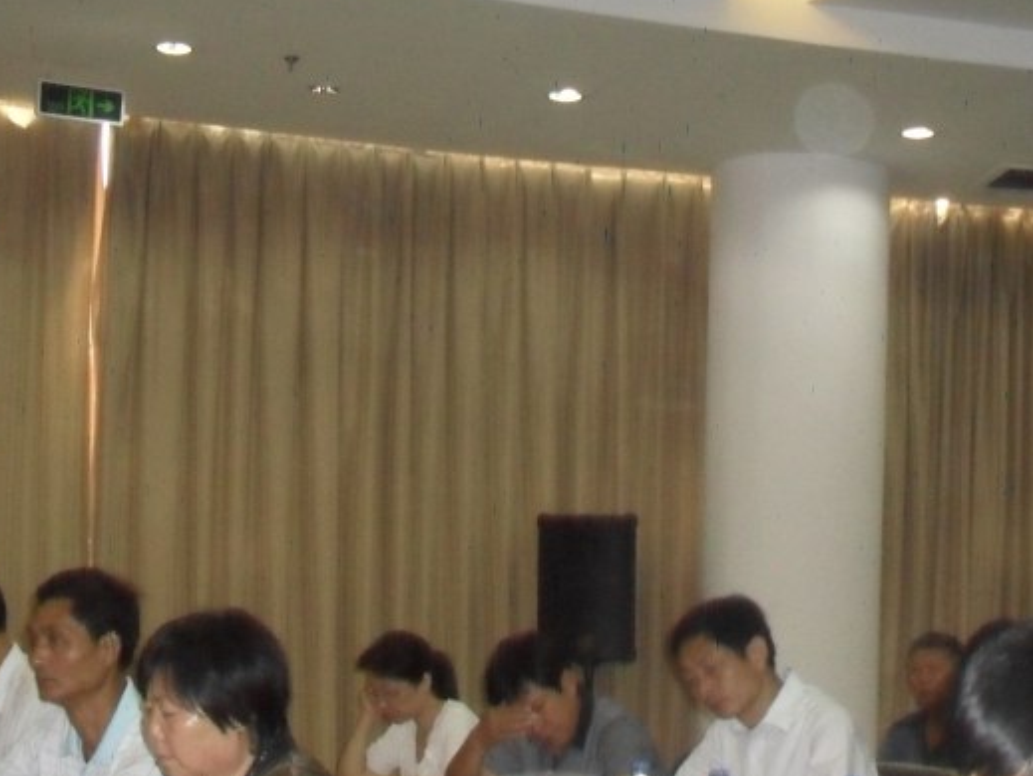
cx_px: 707
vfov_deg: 20.9
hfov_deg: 27.9
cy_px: 679
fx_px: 2061
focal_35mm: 69
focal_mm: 6.3
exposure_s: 1/45
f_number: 3.2
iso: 400
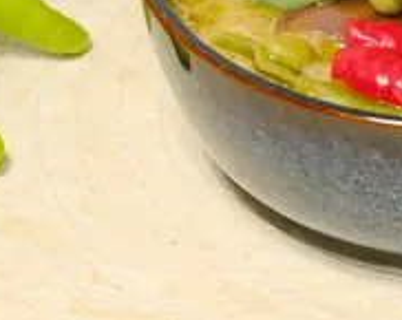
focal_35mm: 310
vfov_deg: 5.0
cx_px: 309
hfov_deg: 6.2
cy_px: -39
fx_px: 3682
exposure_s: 1/105
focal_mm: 80
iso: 6400
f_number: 11
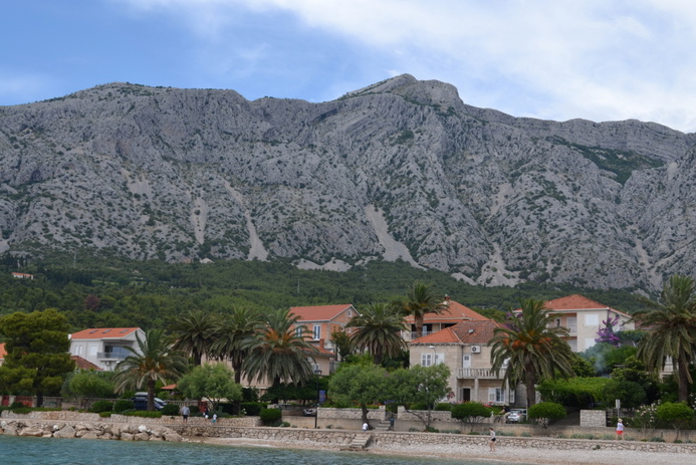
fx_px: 871
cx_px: 365
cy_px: 249
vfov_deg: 29.9
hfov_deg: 43.6
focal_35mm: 45
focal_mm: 26
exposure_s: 1/200
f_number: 7.1
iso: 100
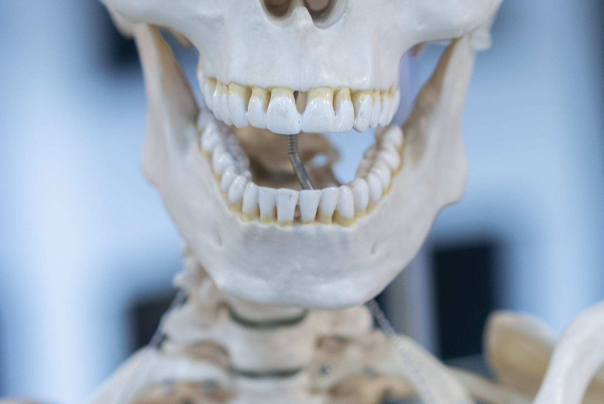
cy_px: 51
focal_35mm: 132
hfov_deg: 15.5
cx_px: 280
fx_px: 2216
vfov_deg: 10.4
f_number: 2.2
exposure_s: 1/60
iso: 250
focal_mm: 55
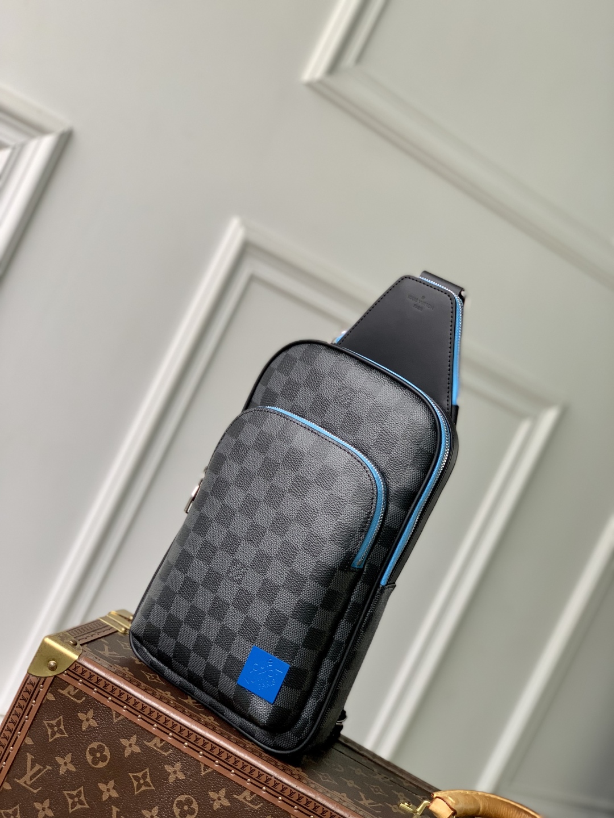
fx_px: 1230
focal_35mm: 52
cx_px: 307
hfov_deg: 28.0
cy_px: 409
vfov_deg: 36.8
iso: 64
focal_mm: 6
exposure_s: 1/122
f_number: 2.4
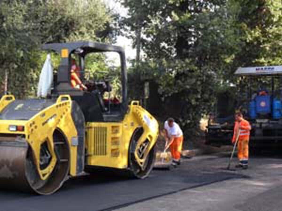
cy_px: 106
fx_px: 513
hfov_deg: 30.7
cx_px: 141
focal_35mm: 63
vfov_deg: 23.3
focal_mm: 11.2
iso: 100
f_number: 5.6
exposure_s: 1/60
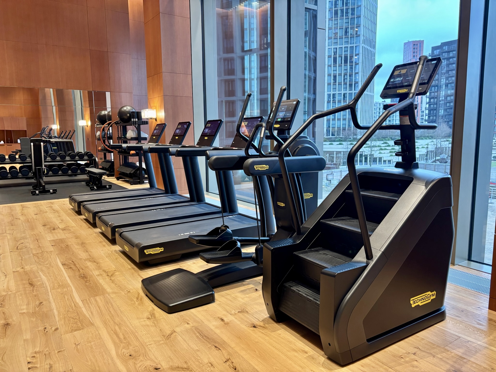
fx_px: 373
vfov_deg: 53.1
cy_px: 186
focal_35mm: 26
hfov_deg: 67.3
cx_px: 248
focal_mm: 5.96
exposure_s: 1/59
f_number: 1.6
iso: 200
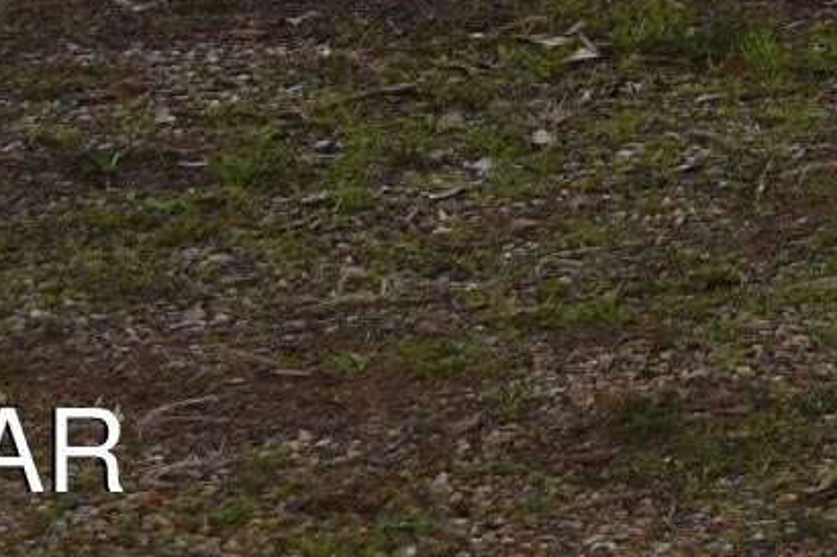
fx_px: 6383
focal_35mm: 275
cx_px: 2499
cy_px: -1402
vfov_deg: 4.7
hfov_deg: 6.8
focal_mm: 25
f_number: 7.1
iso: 100
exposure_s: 1/200
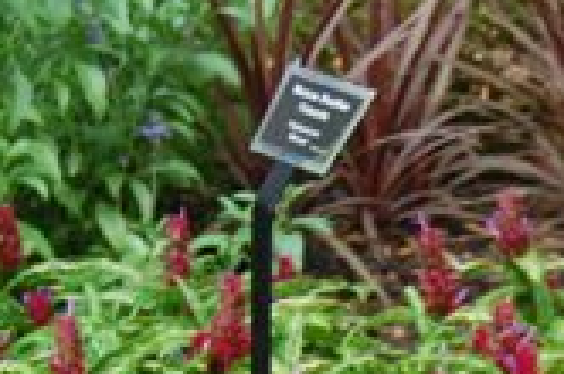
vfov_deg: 6.6
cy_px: 660
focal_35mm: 203
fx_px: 3173
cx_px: 564
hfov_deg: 10.1
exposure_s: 1/125
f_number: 5.6
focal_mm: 35
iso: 250
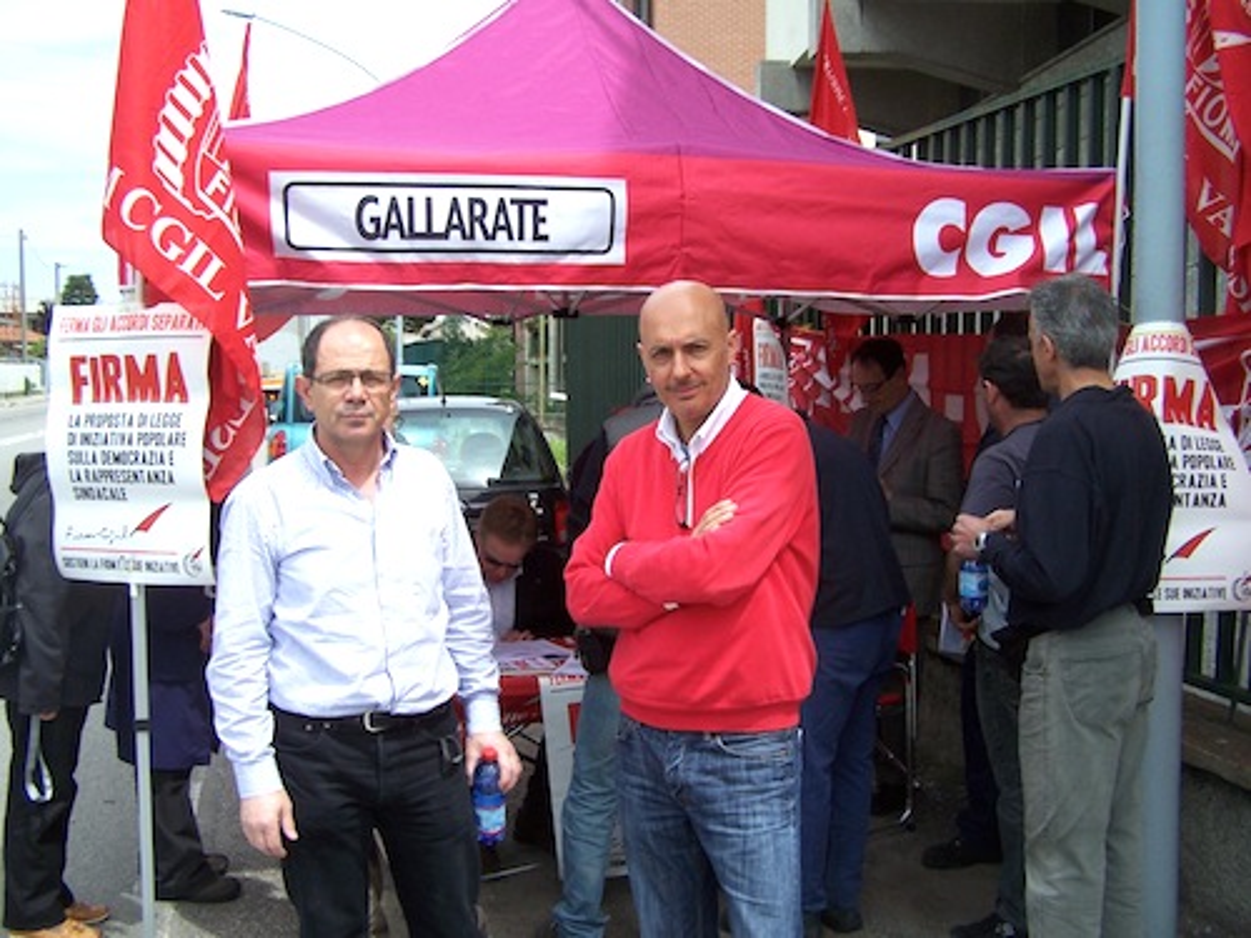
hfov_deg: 49.0
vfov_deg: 37.7
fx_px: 1373
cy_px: 469
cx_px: 626
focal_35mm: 38
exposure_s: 1/1000
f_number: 2.8
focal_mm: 6.3
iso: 80
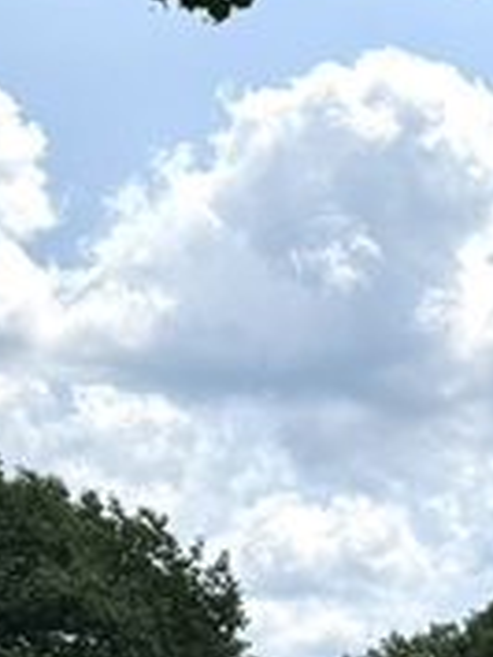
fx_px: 1973
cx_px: 593
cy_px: 958
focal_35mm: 104
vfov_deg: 17.2
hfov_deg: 13.8
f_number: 1.78
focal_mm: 6.76
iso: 80
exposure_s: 1/7092
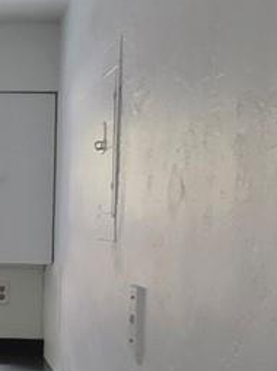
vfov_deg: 23.8
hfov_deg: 16.6
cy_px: 240
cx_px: -118
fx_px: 876
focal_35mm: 82
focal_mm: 2.2
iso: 500
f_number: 1.9
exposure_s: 1/60
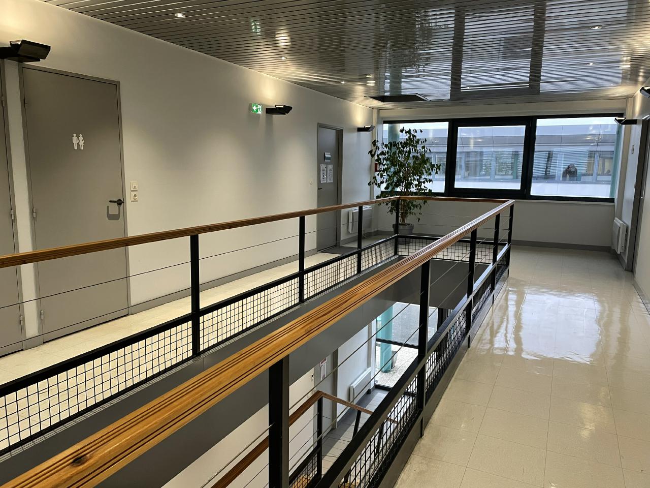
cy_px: 244
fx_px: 488
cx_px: 325
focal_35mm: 26
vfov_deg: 53.1
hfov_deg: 67.3
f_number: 1.6
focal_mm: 4.2
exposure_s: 1/50
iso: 125
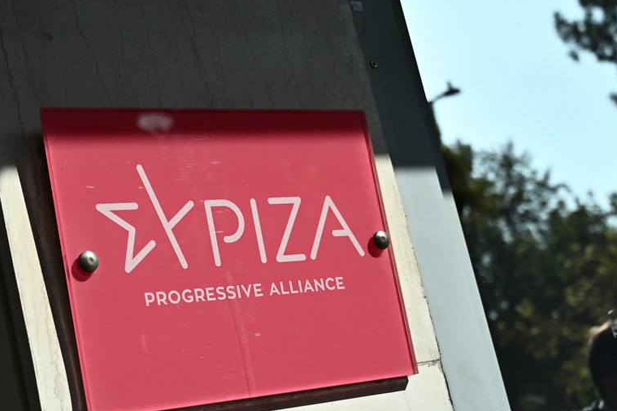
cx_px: 229
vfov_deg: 19.9
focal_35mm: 68
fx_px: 1165
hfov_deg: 29.5
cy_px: 315
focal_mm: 43
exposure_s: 1/10000
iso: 500
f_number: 4
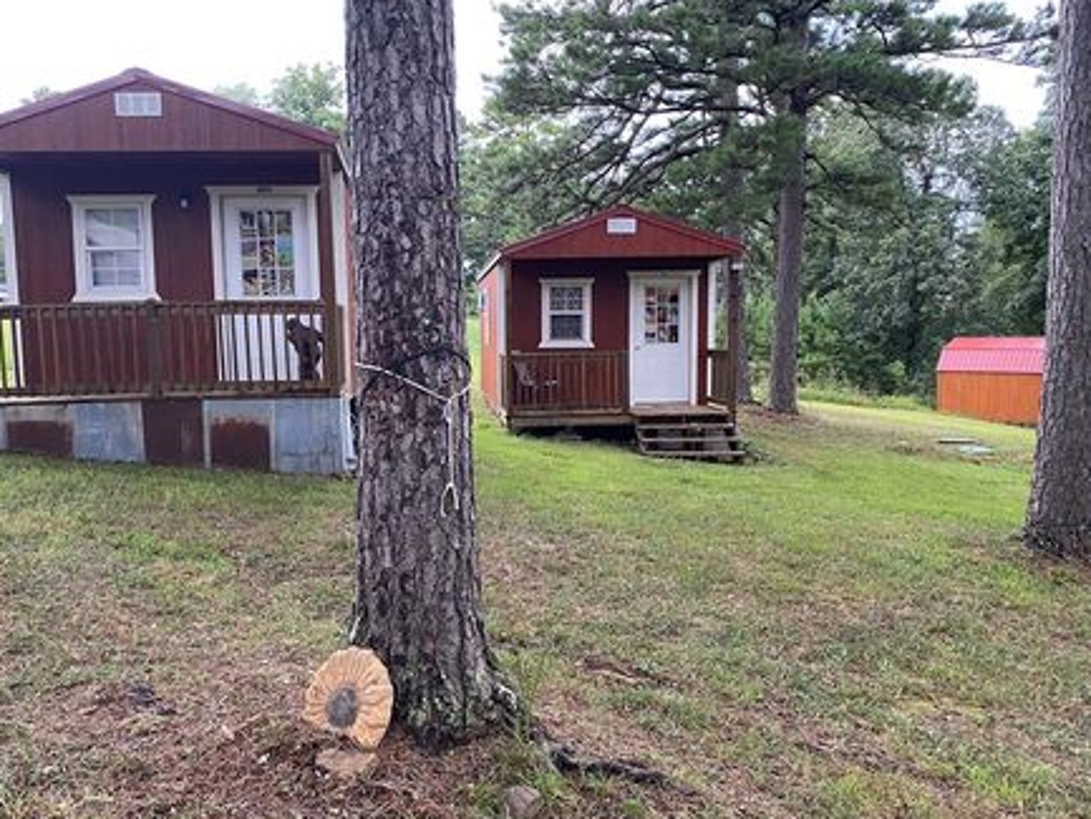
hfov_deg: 59.9
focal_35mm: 30
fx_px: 946
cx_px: 501
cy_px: 420
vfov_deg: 46.8
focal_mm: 4.25
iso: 250
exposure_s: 1/60
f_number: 1.8
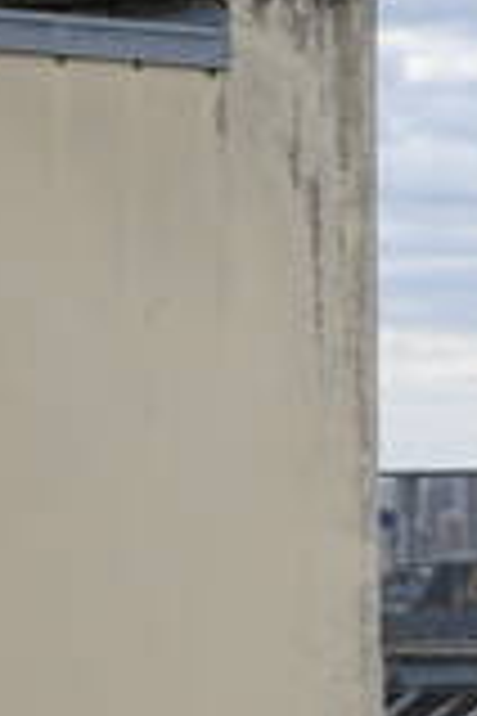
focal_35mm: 371
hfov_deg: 3.7
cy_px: 340
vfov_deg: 5.6
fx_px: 7373
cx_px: 448
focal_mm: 70
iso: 100
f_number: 2.8
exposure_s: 1/2500
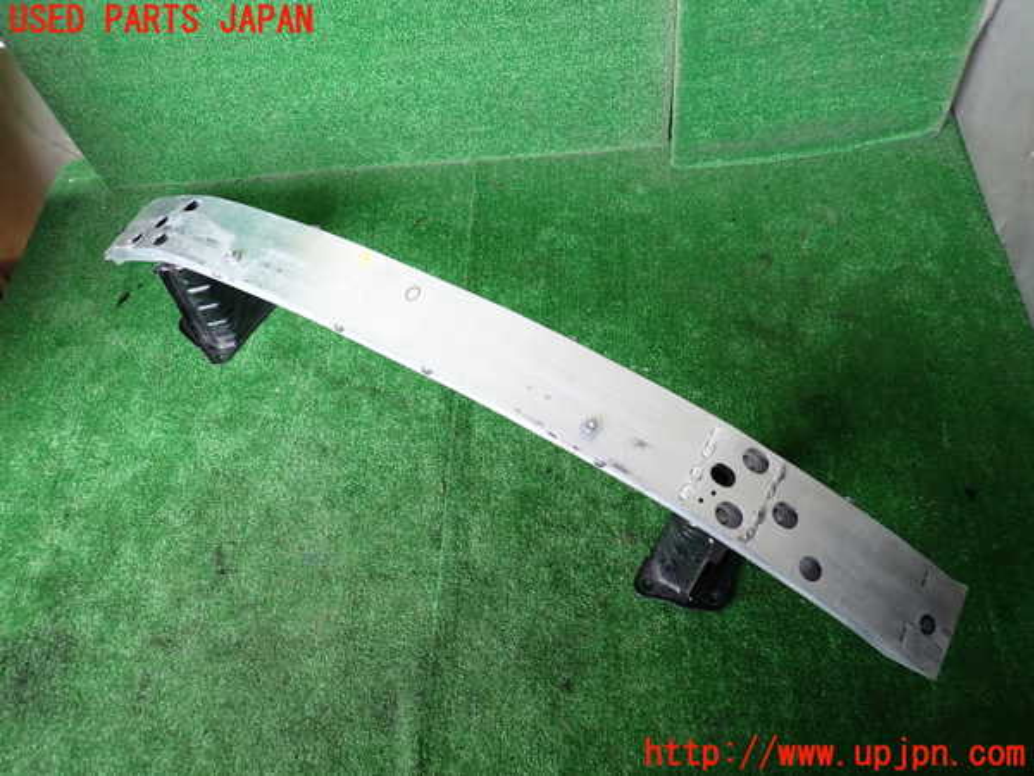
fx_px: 747
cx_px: 517
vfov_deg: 54.9
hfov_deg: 69.4
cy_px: 388
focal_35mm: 25
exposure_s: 1/50
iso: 200
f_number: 2
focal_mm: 4.5
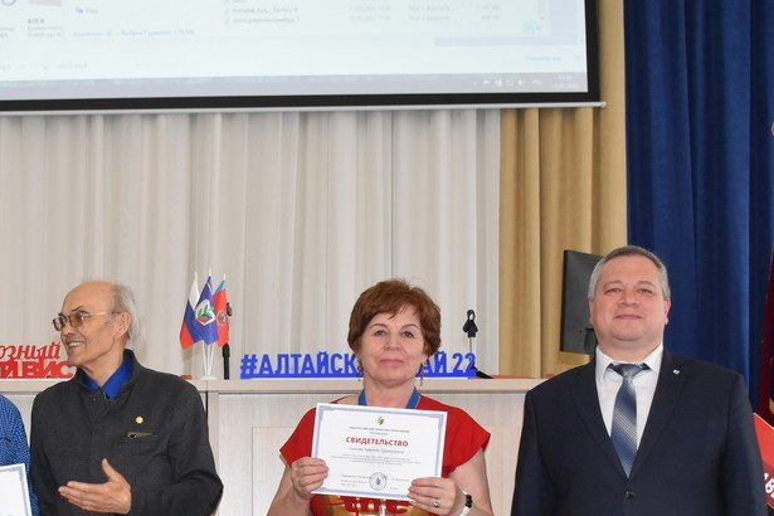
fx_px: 1678
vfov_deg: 17.1
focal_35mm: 78
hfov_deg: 25.3
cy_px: 528
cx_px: 109
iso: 800
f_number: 4.5
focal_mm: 25
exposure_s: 1/80
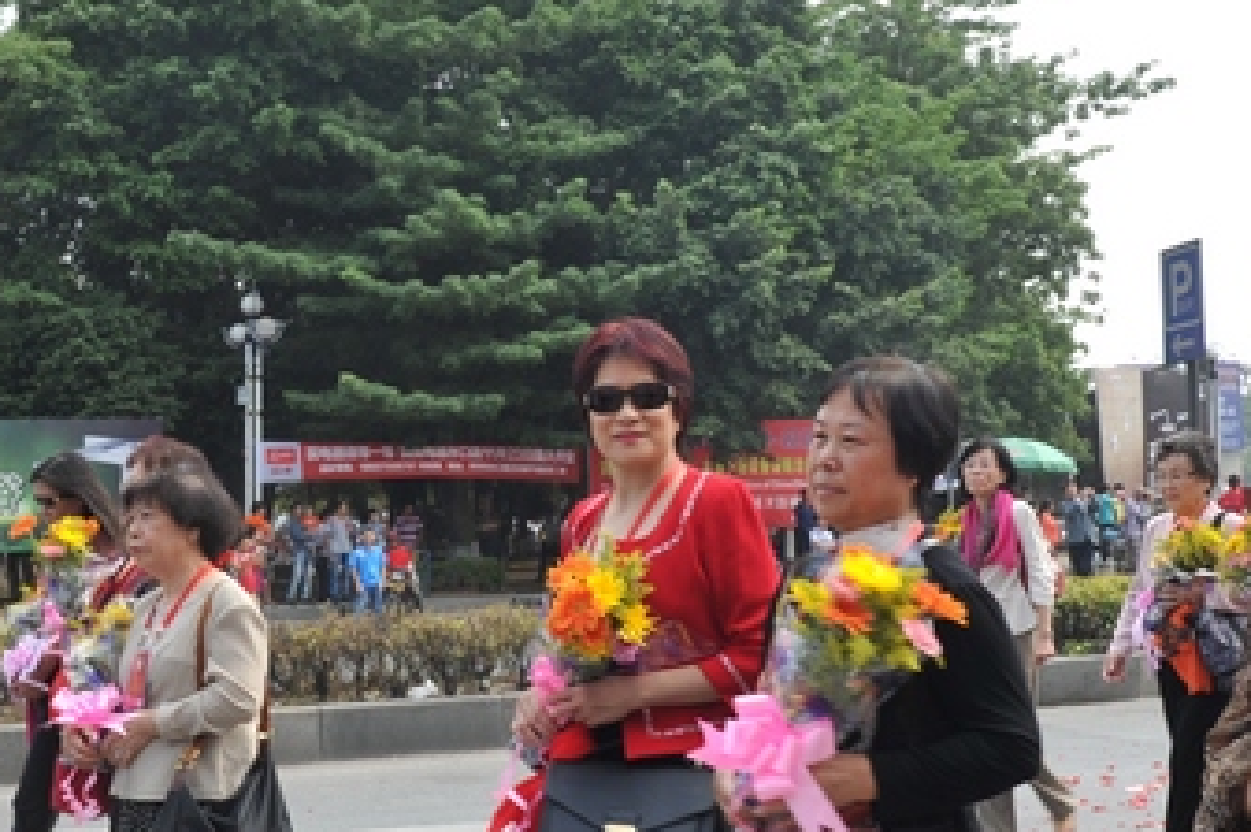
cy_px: 457
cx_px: 835
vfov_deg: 23.7
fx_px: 1979
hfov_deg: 34.8
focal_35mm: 57
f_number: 10
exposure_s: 1/80
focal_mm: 24
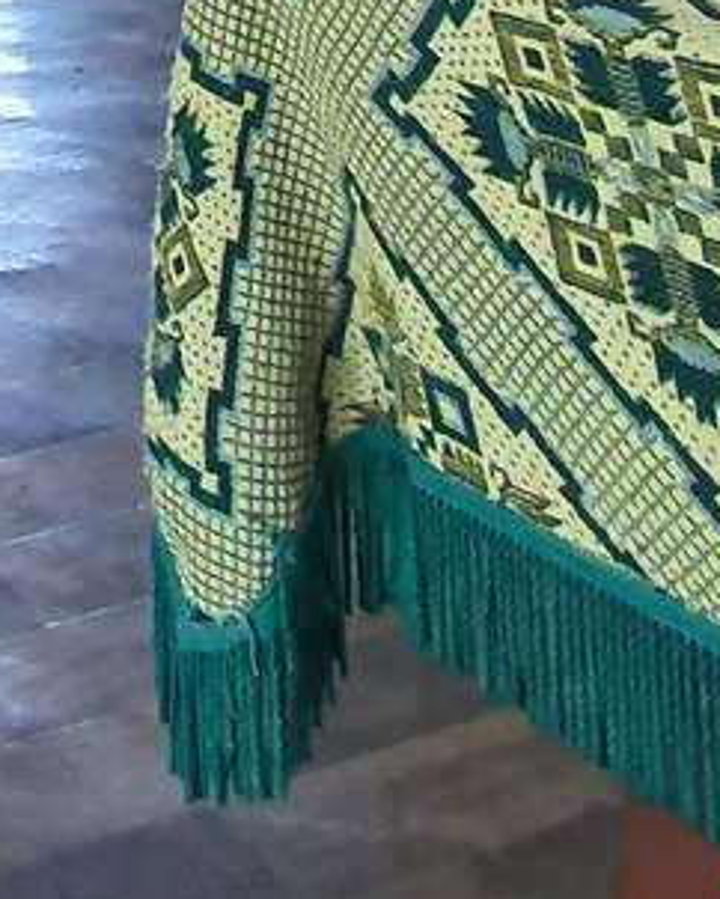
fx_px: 1676
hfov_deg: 16.0
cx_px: -875
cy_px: -770
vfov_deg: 20.2
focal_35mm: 63
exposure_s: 1/50
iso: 200
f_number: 2.2
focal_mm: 1.8
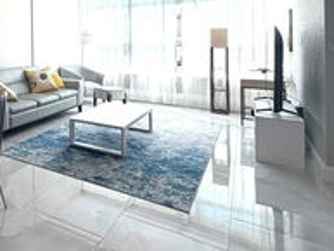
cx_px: 3
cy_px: 47
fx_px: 299
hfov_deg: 48.4
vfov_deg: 43.2
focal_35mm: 31
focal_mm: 2.22
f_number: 2.2
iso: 64
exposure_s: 1/120
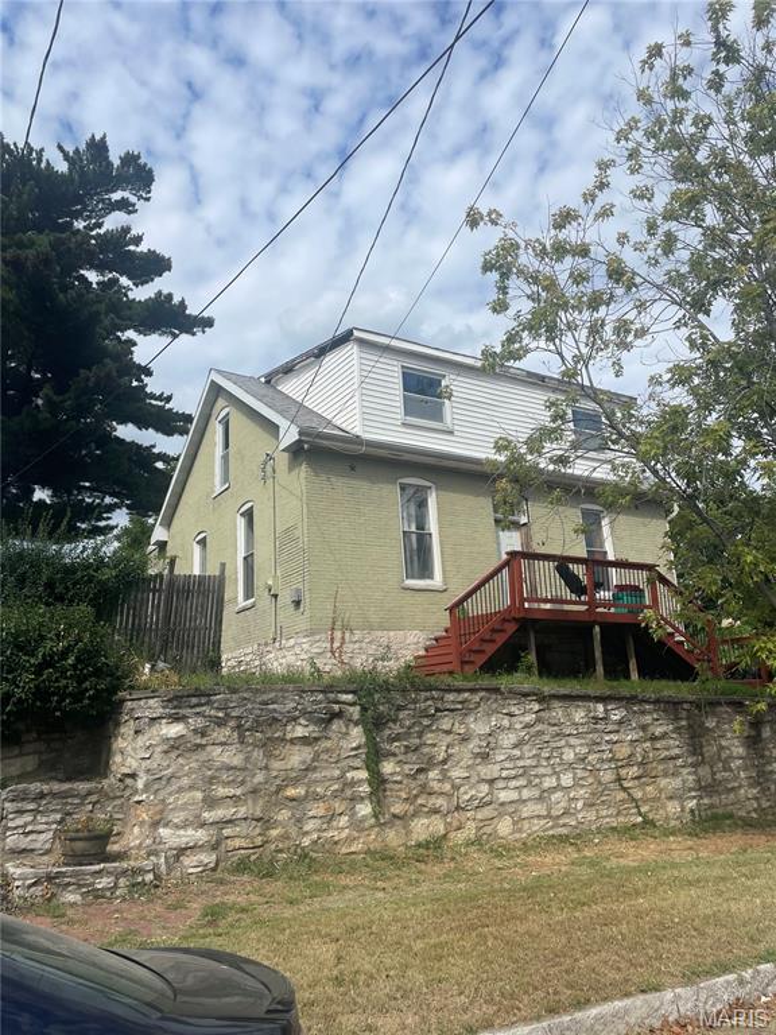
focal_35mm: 26
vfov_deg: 67.3
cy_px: 518
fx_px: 777
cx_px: 388
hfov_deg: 53.1
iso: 50
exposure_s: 1/7299
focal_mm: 4.2
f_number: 1.6
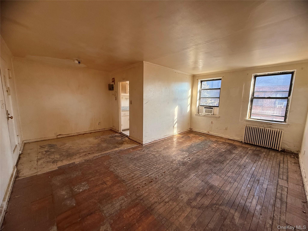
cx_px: 154
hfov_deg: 102.1
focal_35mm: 14
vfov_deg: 85.7
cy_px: 116
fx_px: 125
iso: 100
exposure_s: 1/99
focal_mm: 2.22
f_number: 2.2
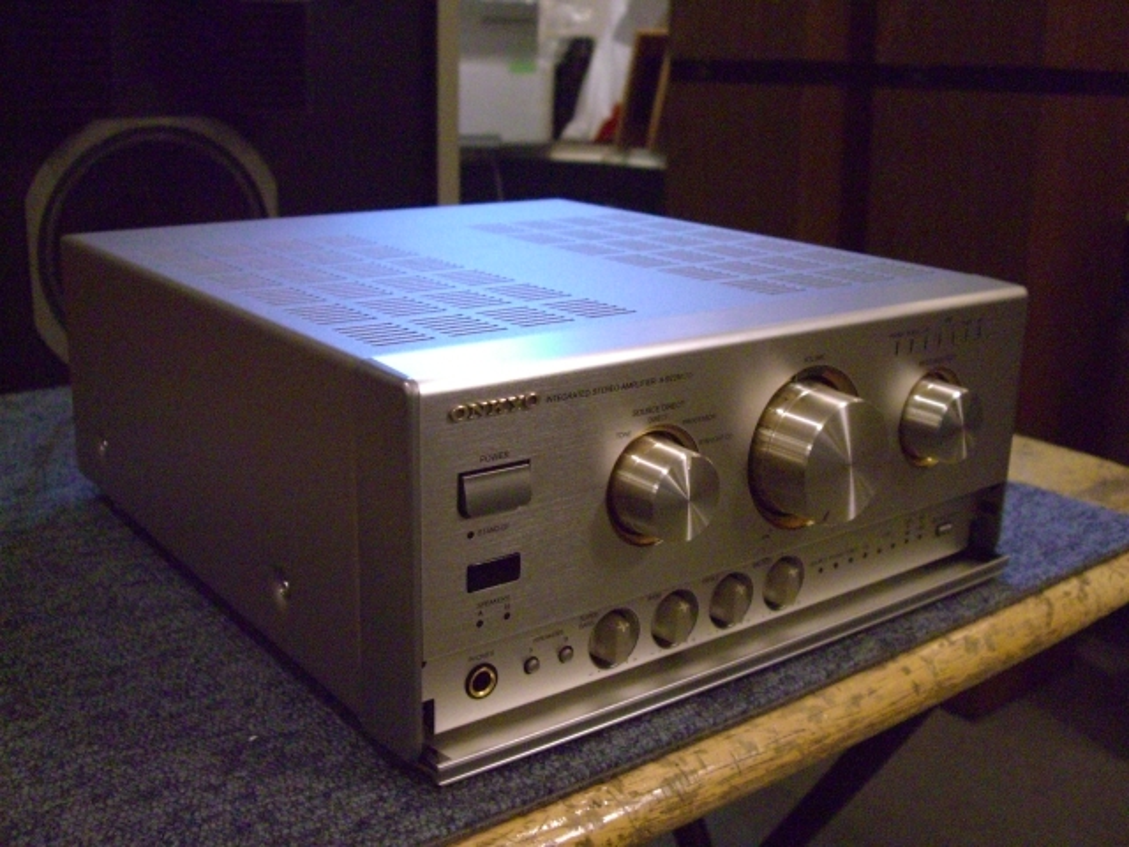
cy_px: 424
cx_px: 564
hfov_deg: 49.0
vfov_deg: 37.7
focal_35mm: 38
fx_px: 1239
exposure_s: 1/80
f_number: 2.8
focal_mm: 7.9
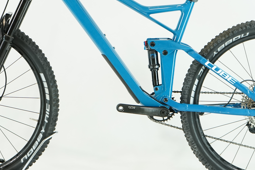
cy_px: 41
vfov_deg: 11.9
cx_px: 117
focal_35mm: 115
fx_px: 815
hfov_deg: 17.8
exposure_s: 1/200
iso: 1600
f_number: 5.6
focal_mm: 60
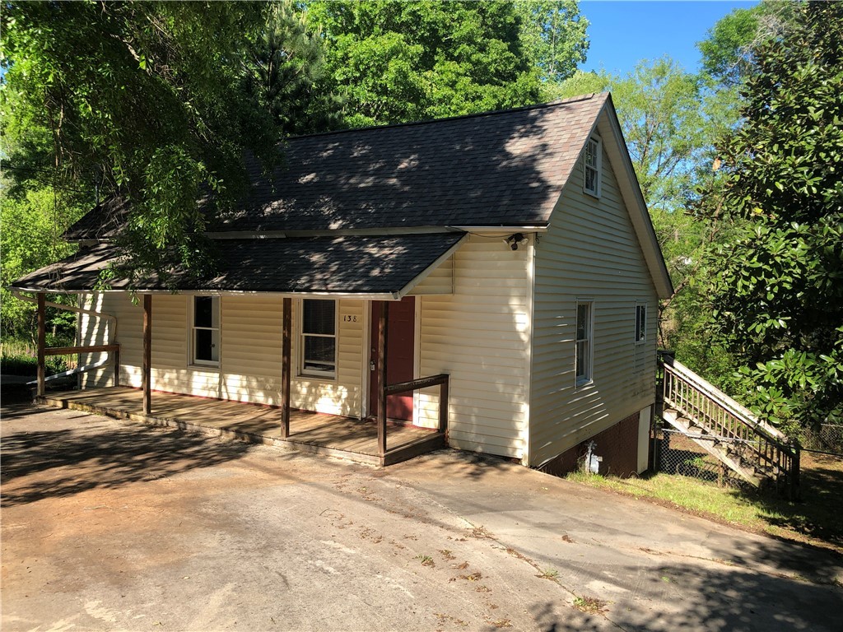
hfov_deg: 63.4
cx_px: 422
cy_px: 316
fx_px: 682
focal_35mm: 28
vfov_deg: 49.7
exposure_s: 1/695
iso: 20
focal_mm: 3.99
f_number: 1.8
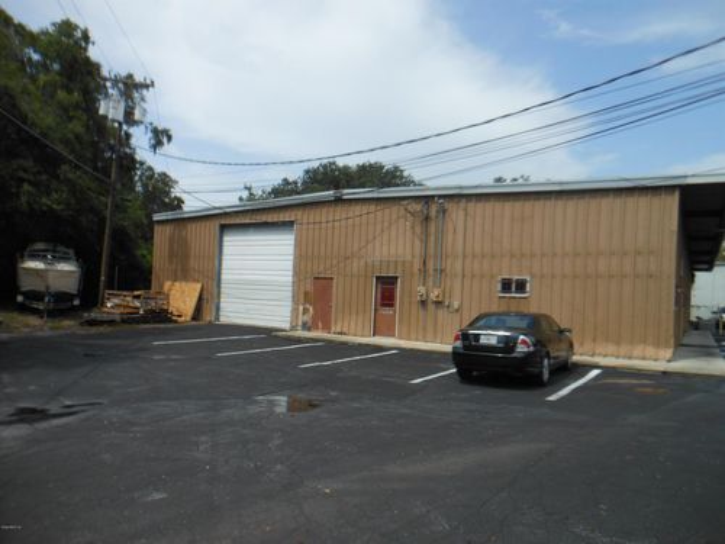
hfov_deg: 69.4
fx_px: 524
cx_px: 362
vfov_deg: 54.9
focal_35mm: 25
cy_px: 272
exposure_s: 1/1250
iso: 80
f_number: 3.2
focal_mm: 4.5
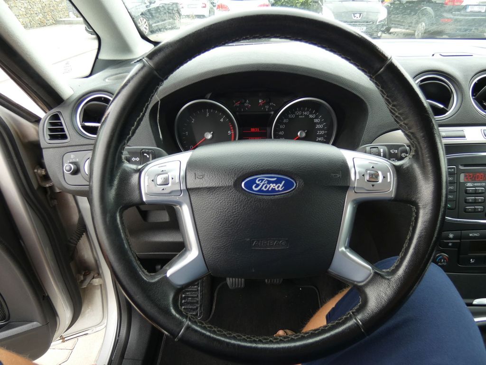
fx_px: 281
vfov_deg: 66.0
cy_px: 182
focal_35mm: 20
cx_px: 243
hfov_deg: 81.7
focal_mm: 3.6
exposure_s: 1/60
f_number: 2.8
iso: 80
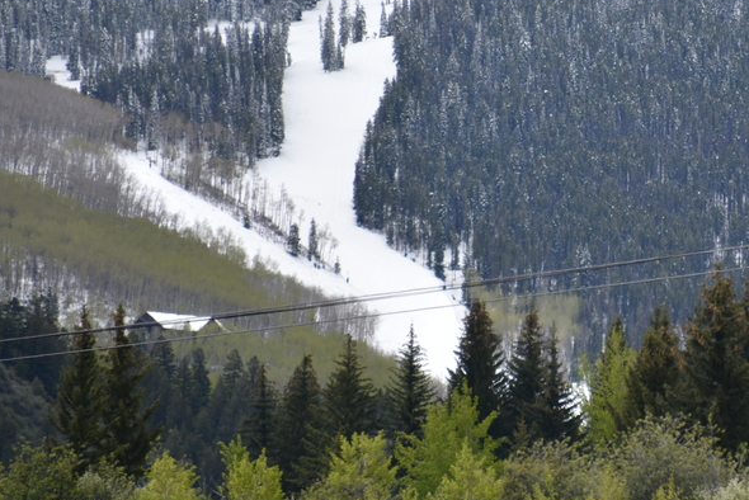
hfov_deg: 3.2
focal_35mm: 651
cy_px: 117
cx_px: 607
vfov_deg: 2.1
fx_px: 13550
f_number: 5.6
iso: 100
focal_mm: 300
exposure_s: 1/640
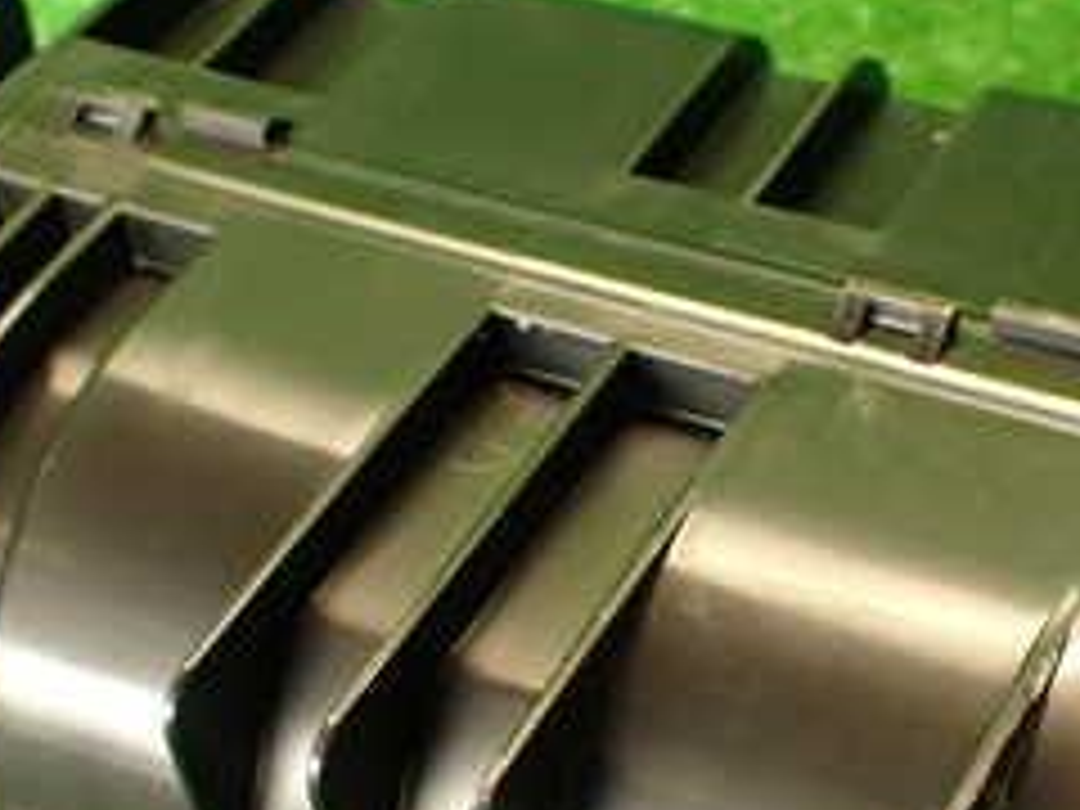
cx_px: 562
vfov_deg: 19.4
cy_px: 662
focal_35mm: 75
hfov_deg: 26.0
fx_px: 2340
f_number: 2.3
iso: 320
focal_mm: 5.4
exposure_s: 1/30
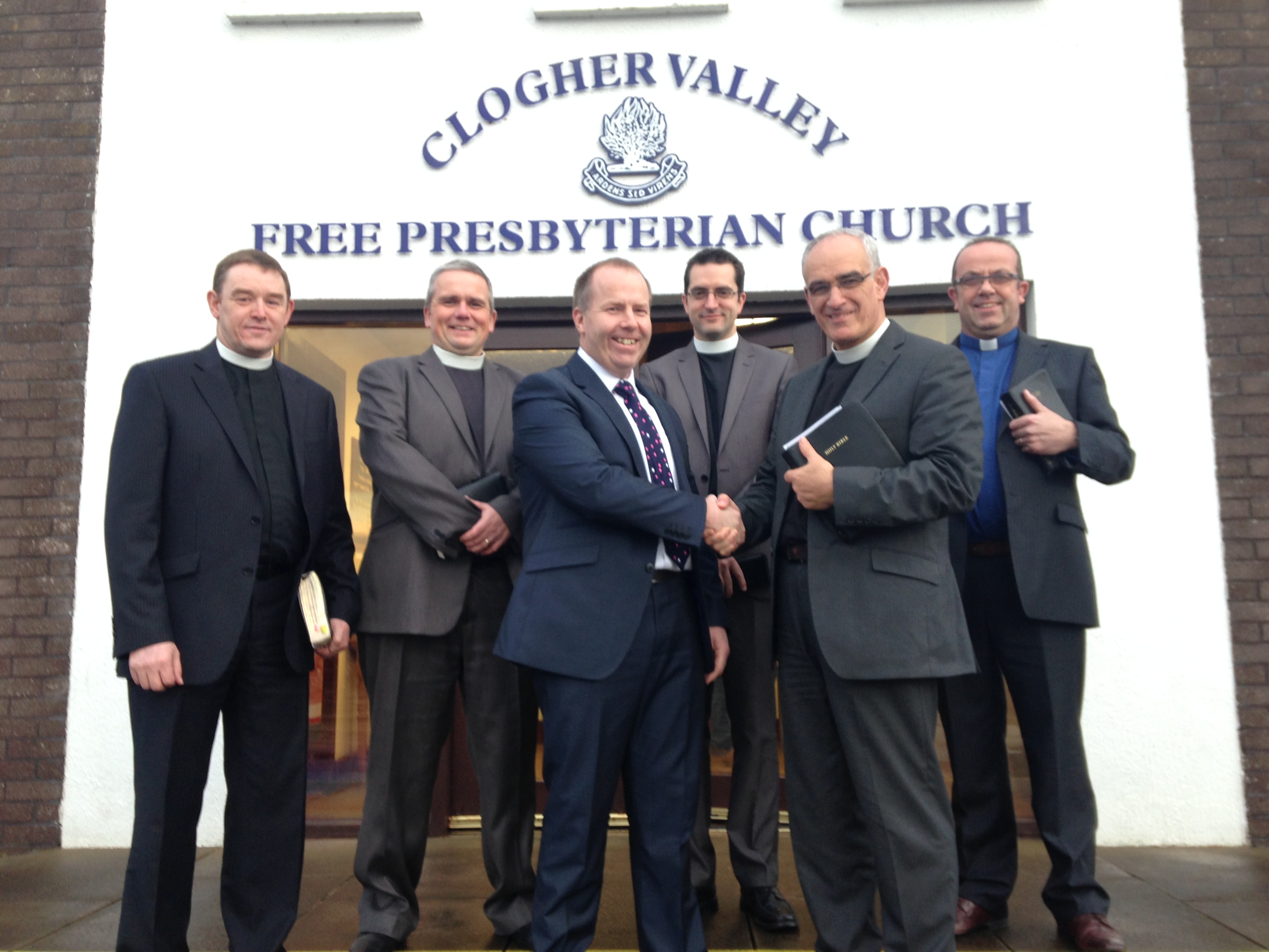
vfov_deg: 42.9
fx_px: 1210
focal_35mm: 33
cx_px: 634
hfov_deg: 55.4
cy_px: 476
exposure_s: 1/24
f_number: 2.4
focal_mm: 4.12
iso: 50
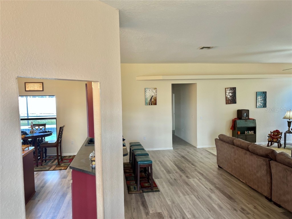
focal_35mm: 26
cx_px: 146
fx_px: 219
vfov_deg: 53.1
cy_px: 110
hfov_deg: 67.3
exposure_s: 1/60
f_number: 1.6
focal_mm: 5.1
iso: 80
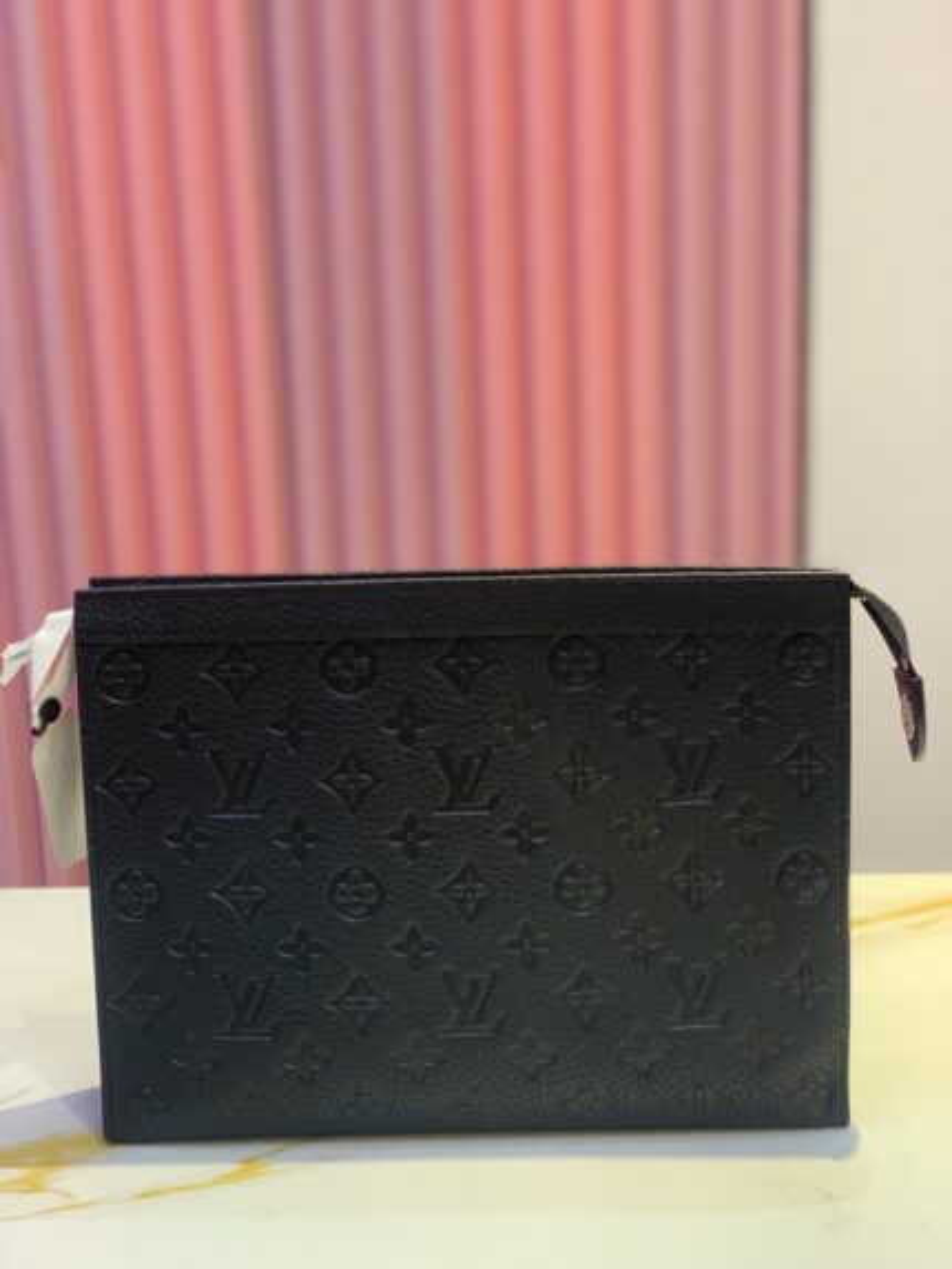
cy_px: 634
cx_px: 476
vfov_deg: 36.8
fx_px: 1906
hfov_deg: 28.0
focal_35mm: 52
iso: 80
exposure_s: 1/50
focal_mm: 6
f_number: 2.4
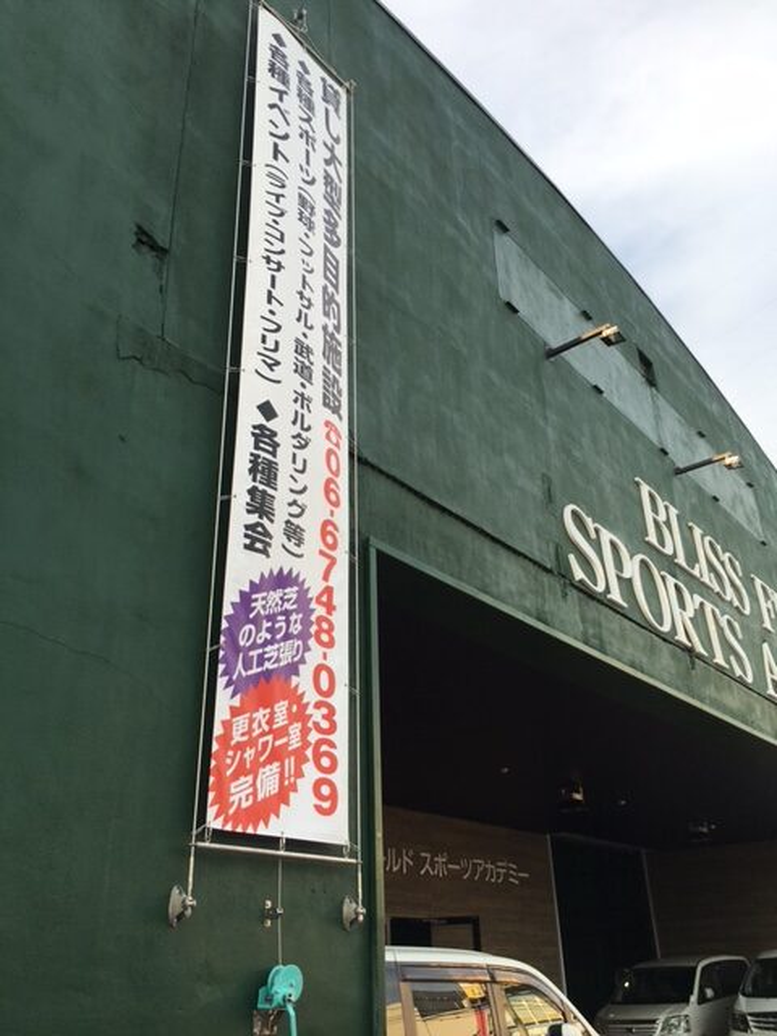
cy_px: 518
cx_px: 388
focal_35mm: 29
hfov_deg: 48.2
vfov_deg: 61.7
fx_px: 868
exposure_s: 1/400
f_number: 2.2
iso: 25
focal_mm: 4.15
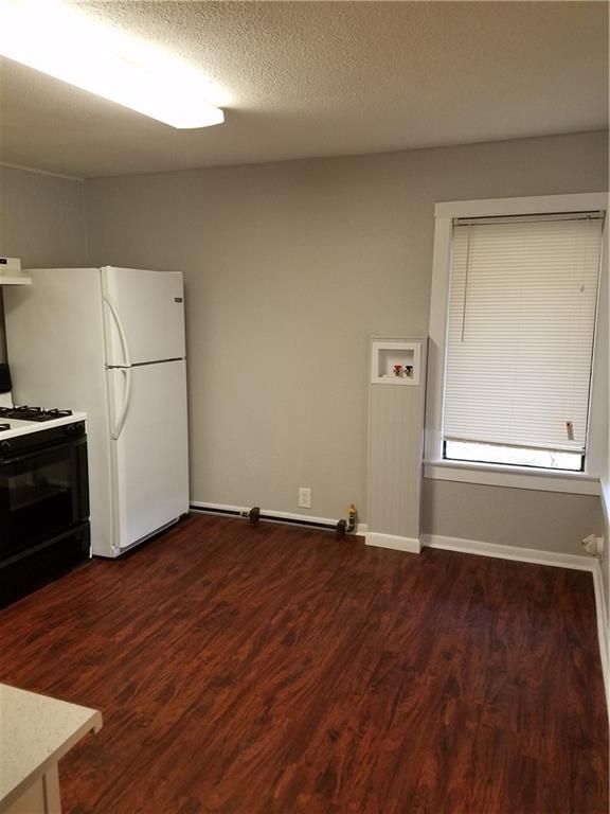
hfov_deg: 53.1
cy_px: 407
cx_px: 305
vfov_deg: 67.3
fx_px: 611
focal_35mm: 26
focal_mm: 4.2
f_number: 1.7
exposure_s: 1/60
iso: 200
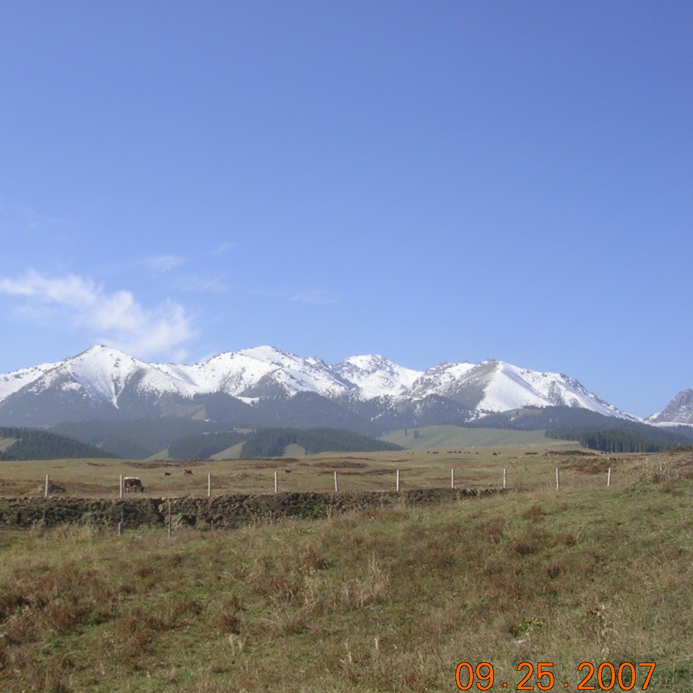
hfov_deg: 31.7
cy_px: 352
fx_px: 1200
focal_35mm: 53
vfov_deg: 32.2
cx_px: 185
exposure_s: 1/330
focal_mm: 5.8
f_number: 5.6
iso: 50
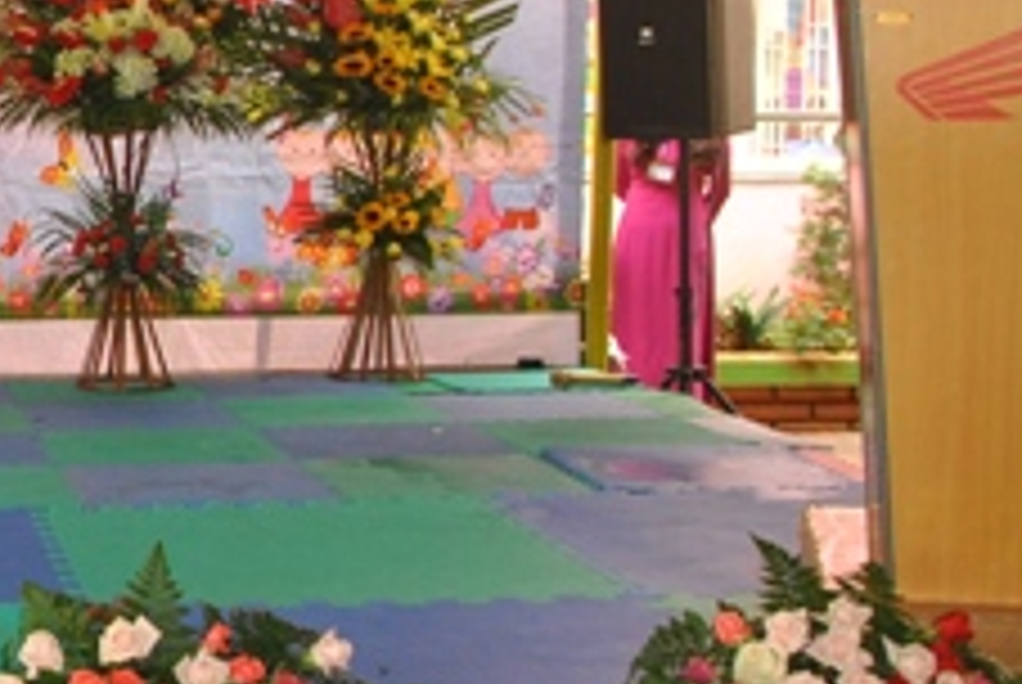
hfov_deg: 23.5
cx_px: -302
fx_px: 2160
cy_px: 266
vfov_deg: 18.0
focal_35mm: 76
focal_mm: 18
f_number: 5.6
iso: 400
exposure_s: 1/30
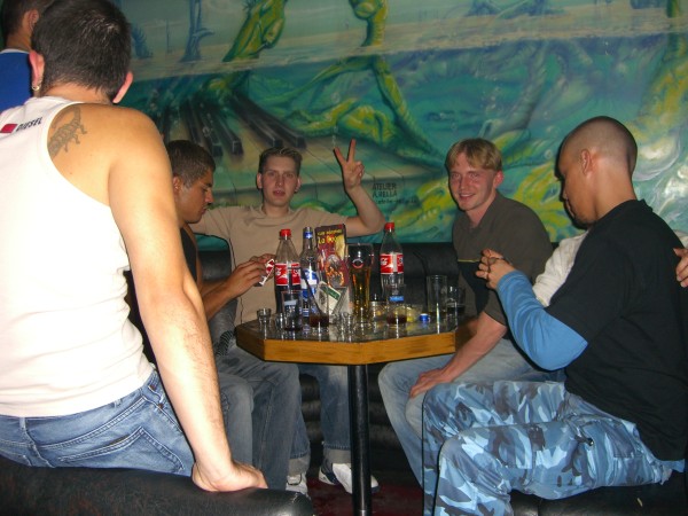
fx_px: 755
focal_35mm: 38
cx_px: 344
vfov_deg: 37.7
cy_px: 258
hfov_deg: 49.0
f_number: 2.8
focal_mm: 7.9
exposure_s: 1/60
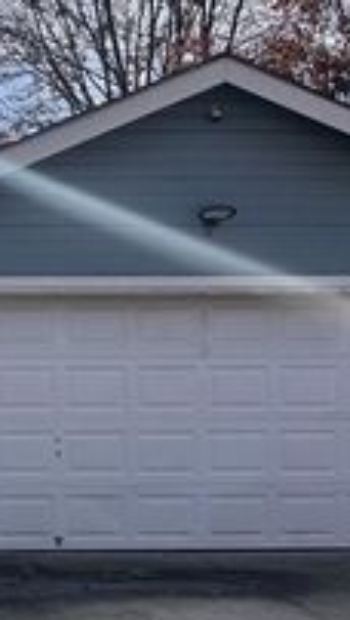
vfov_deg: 30.0
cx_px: -150
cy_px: 379
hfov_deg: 16.0
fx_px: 1152
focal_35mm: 70
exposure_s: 1/3968
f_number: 1.5
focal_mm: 5.7
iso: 50
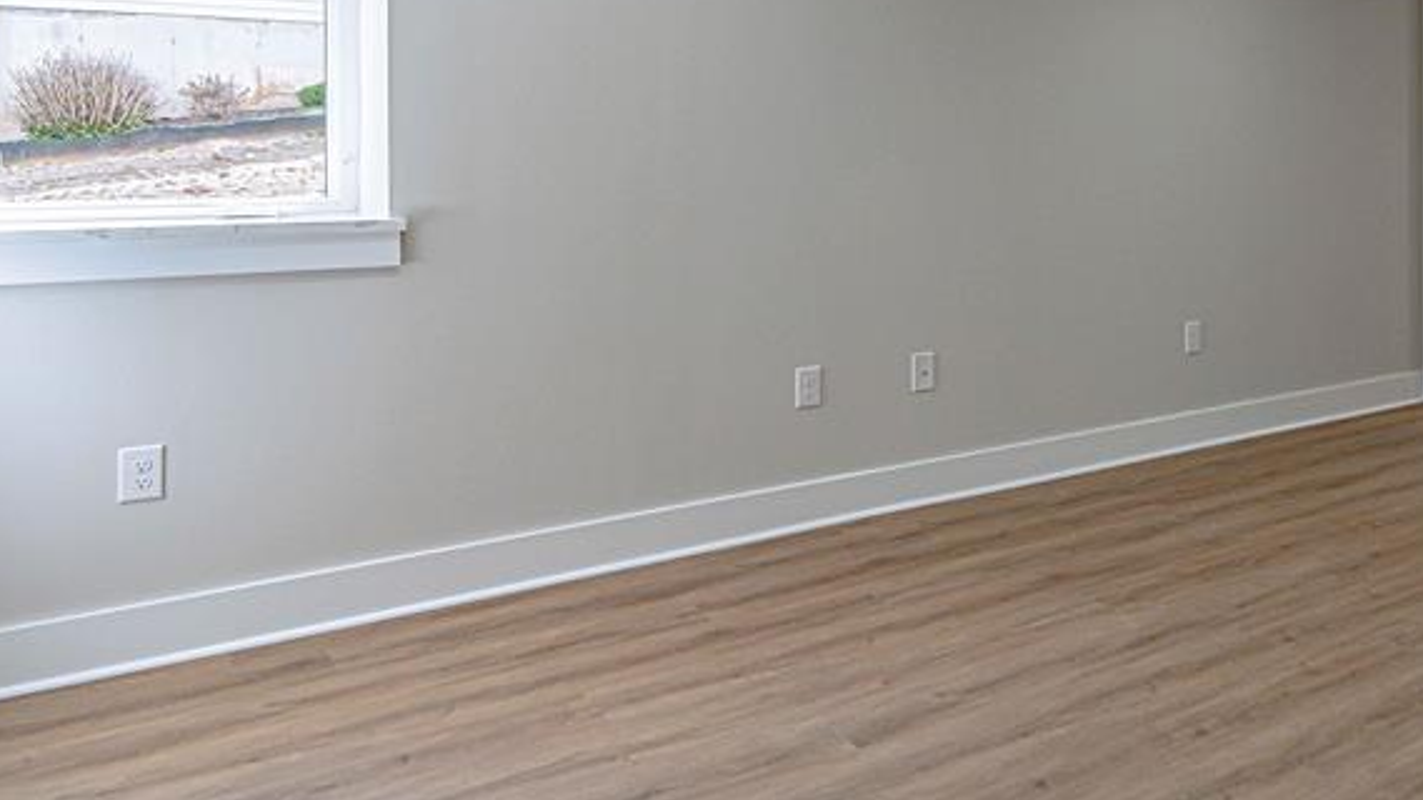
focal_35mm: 32
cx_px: 1213
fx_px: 1207
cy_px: 150
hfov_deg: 55.0
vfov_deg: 35.4
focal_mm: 16
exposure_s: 1/3200
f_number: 4
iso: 1250
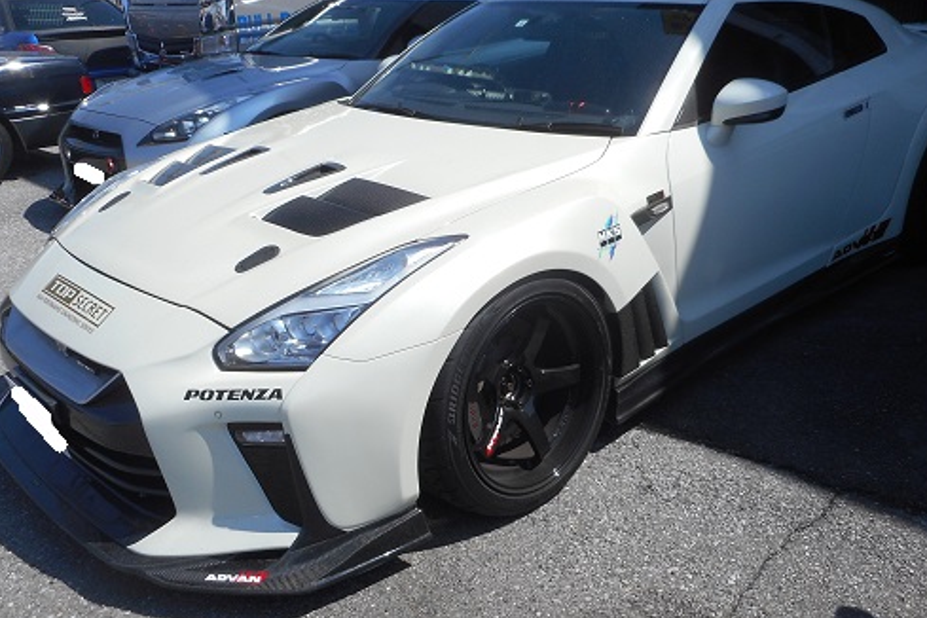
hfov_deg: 55.8
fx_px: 875
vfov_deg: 38.9
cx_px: 470
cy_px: 290
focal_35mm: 34
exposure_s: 1/800
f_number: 3.7
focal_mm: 4.5
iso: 80
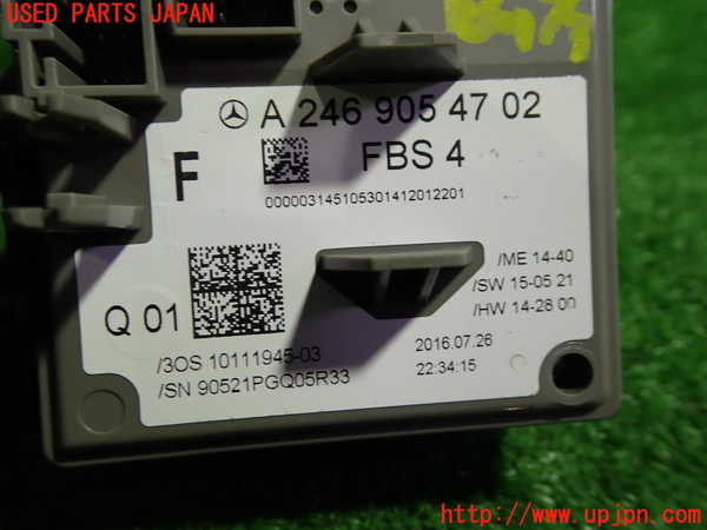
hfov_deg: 60.0
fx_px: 613
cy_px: 265
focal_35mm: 30
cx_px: 354
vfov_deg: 46.8
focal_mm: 5.4
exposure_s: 1/60
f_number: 2.3
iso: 200
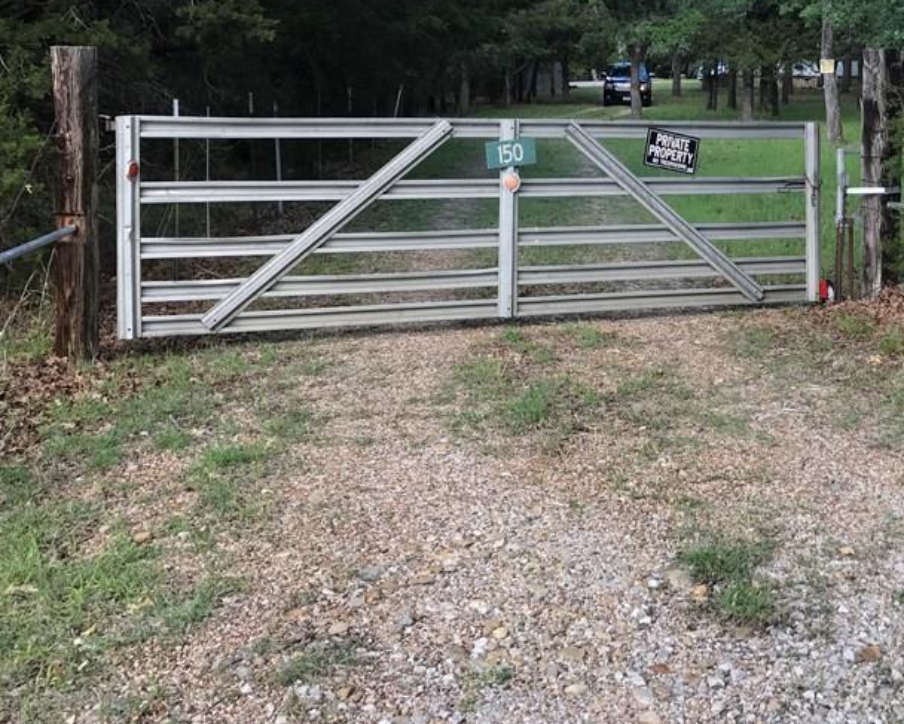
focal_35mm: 46
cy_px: 174
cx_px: 666
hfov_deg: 39.3
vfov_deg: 32.1
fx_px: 1231
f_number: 1.8
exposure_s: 1/342
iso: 20
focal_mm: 3.99
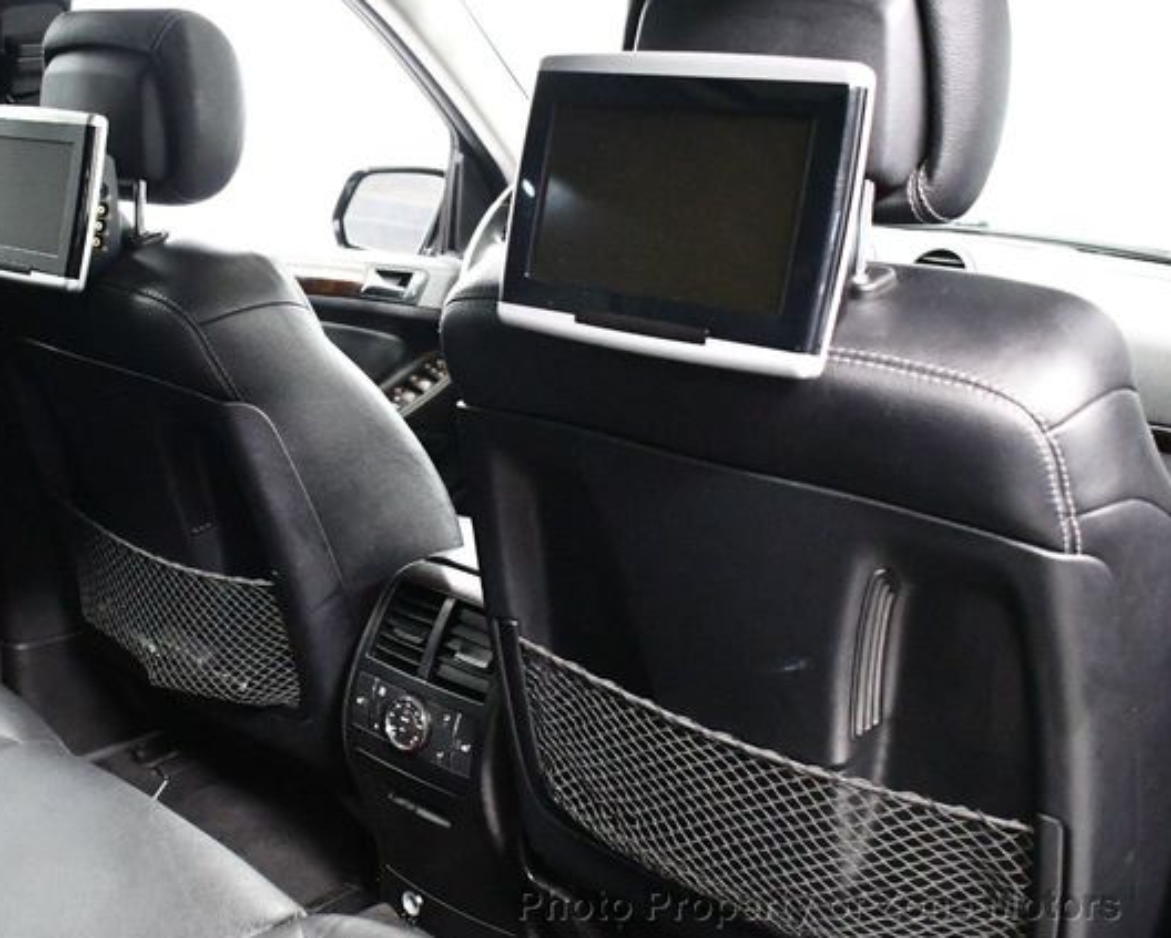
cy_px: 471
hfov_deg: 44.6
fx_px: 1422
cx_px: 483
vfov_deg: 36.5
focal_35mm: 41
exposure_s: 1/60
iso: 11400
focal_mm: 18
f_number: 3.5
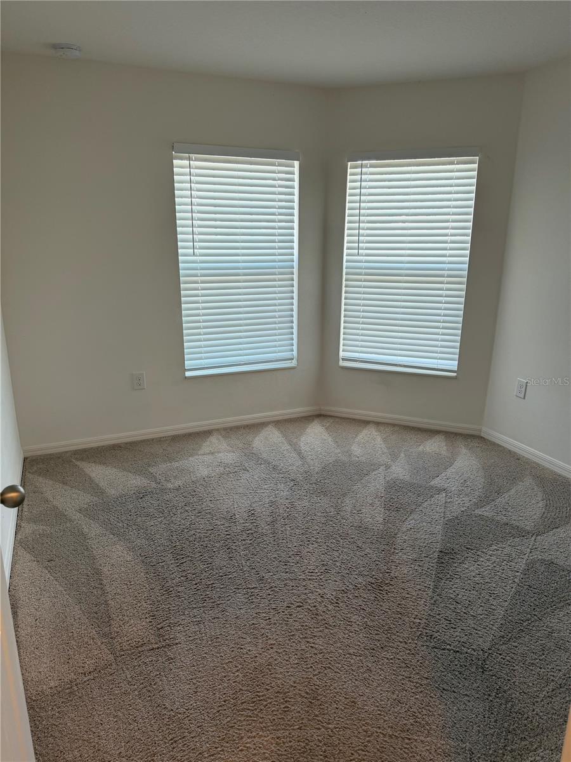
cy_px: 381
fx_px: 528
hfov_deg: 56.8
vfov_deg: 71.6
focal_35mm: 24
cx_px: 286
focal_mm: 6.76
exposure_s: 1/120
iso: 125
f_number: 1.78
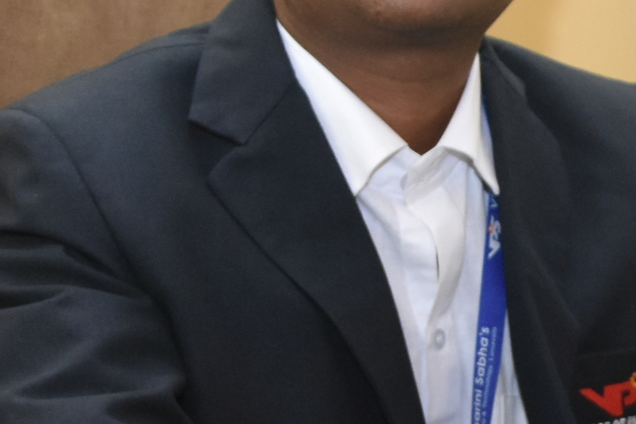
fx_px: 2739
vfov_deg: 8.9
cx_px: 656
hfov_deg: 13.1
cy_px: 242
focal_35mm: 155
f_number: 4
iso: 1100
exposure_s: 1/60
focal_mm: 22
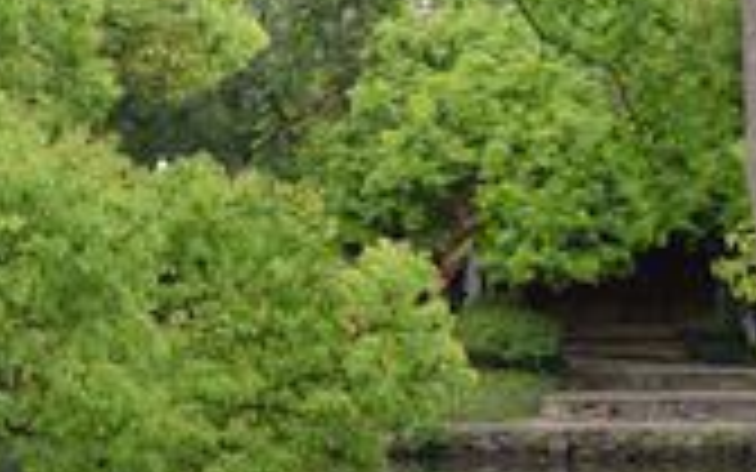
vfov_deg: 7.5
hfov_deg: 11.2
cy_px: 180
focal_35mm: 175
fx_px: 3606
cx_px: -558
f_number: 7.1
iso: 400
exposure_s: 1/200
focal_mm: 32
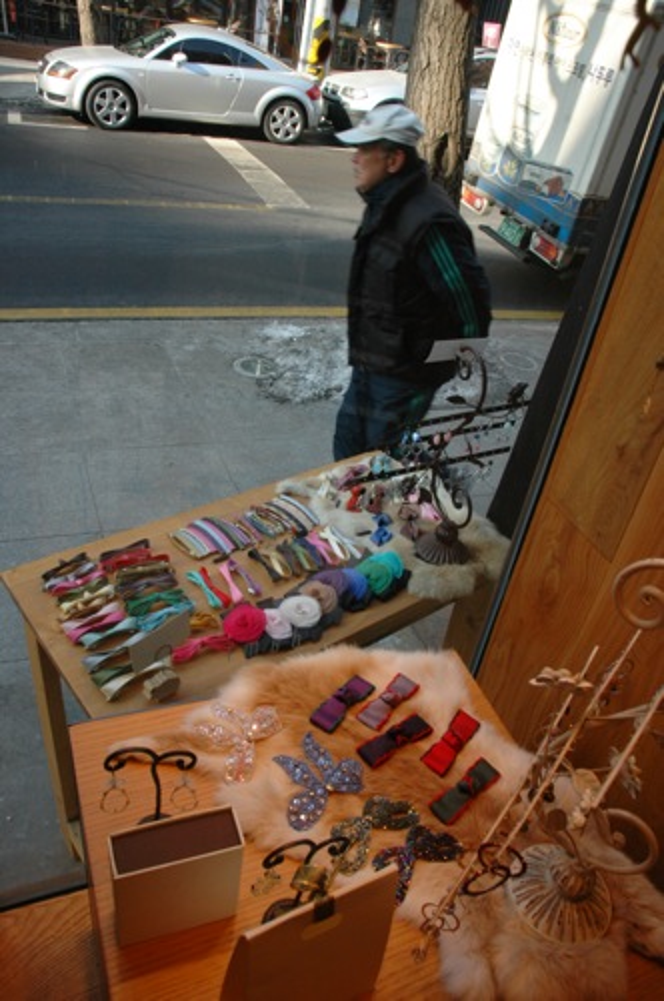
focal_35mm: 27
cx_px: 332
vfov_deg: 67.4
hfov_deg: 47.8
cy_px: 500
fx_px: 749
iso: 200
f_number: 9
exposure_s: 1/80
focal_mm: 18
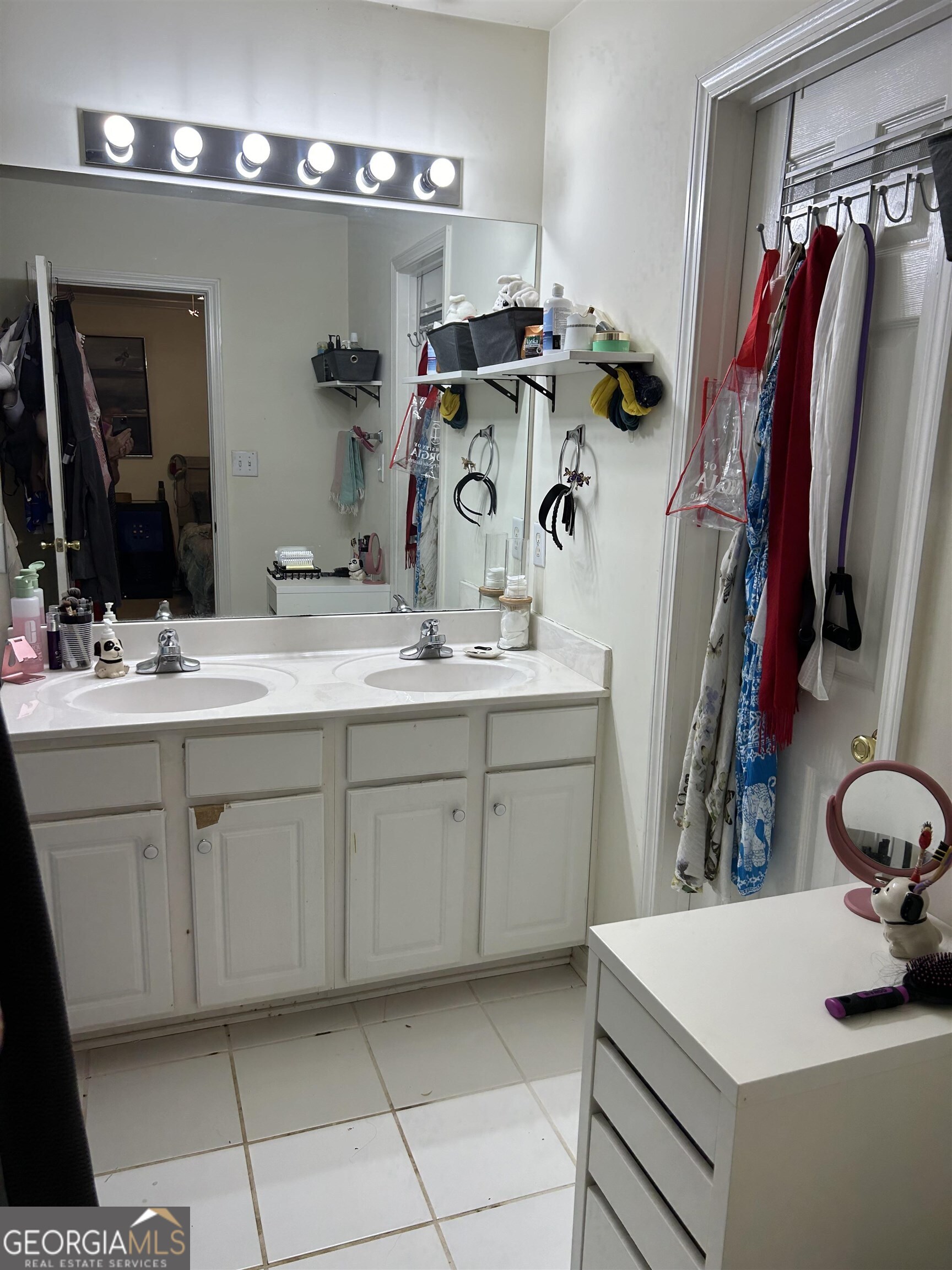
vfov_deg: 67.3
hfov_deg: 53.1
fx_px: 953
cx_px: 476
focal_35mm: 26
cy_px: 635
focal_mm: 5.7
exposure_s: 1/120
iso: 50
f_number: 1.5
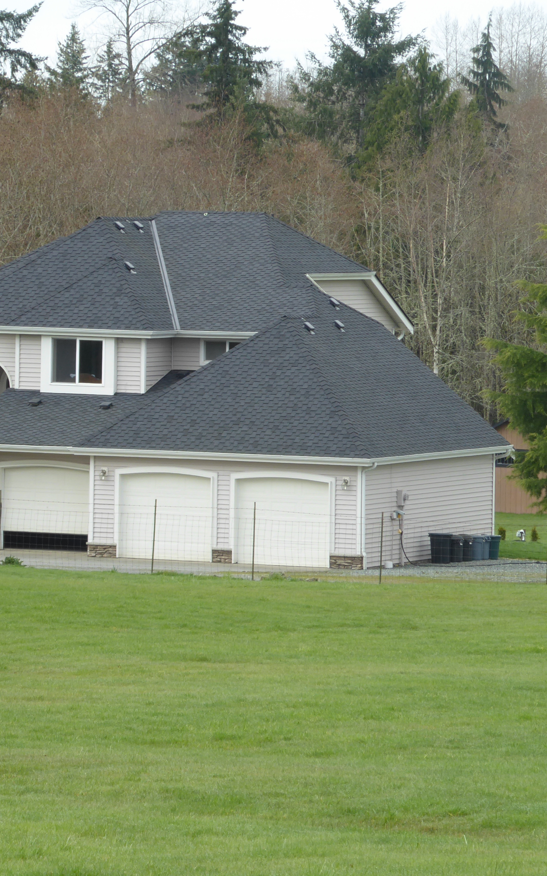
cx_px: 139
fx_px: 5820
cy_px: 439
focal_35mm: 244
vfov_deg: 8.6
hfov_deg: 5.4
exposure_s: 1/125
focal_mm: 30.9
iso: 80
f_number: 5.6
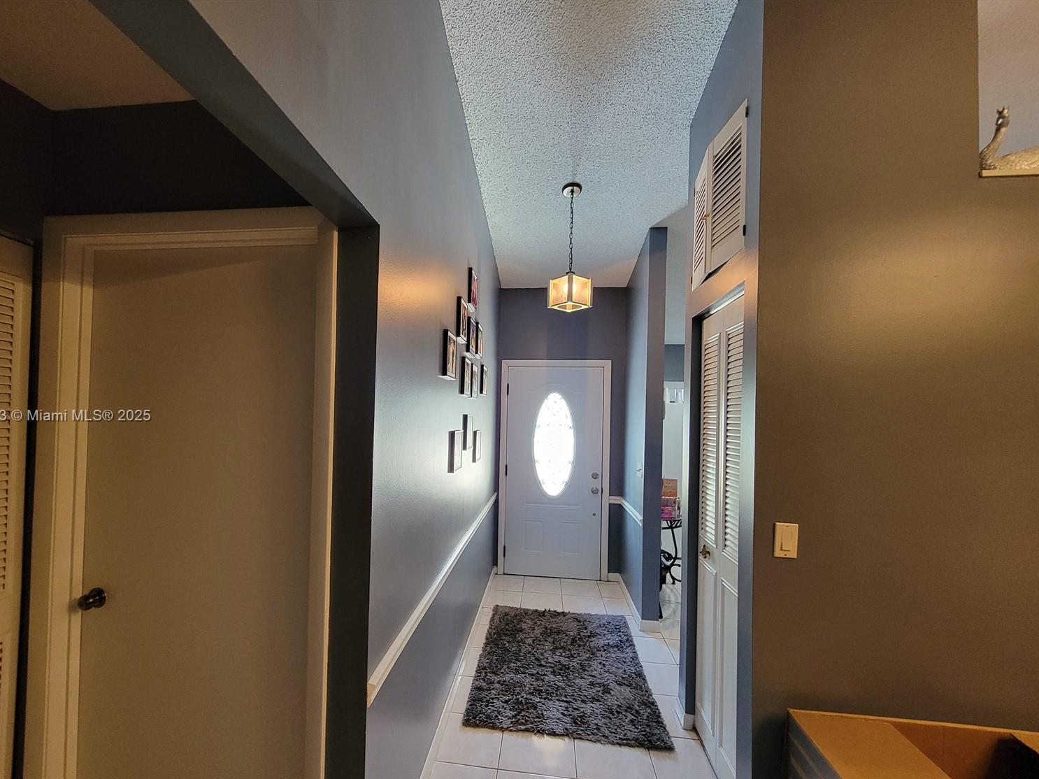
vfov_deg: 85.5
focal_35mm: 14
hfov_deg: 101.9
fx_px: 420
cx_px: 487
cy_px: 417
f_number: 2.2
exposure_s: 1/30
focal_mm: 2.2
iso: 400
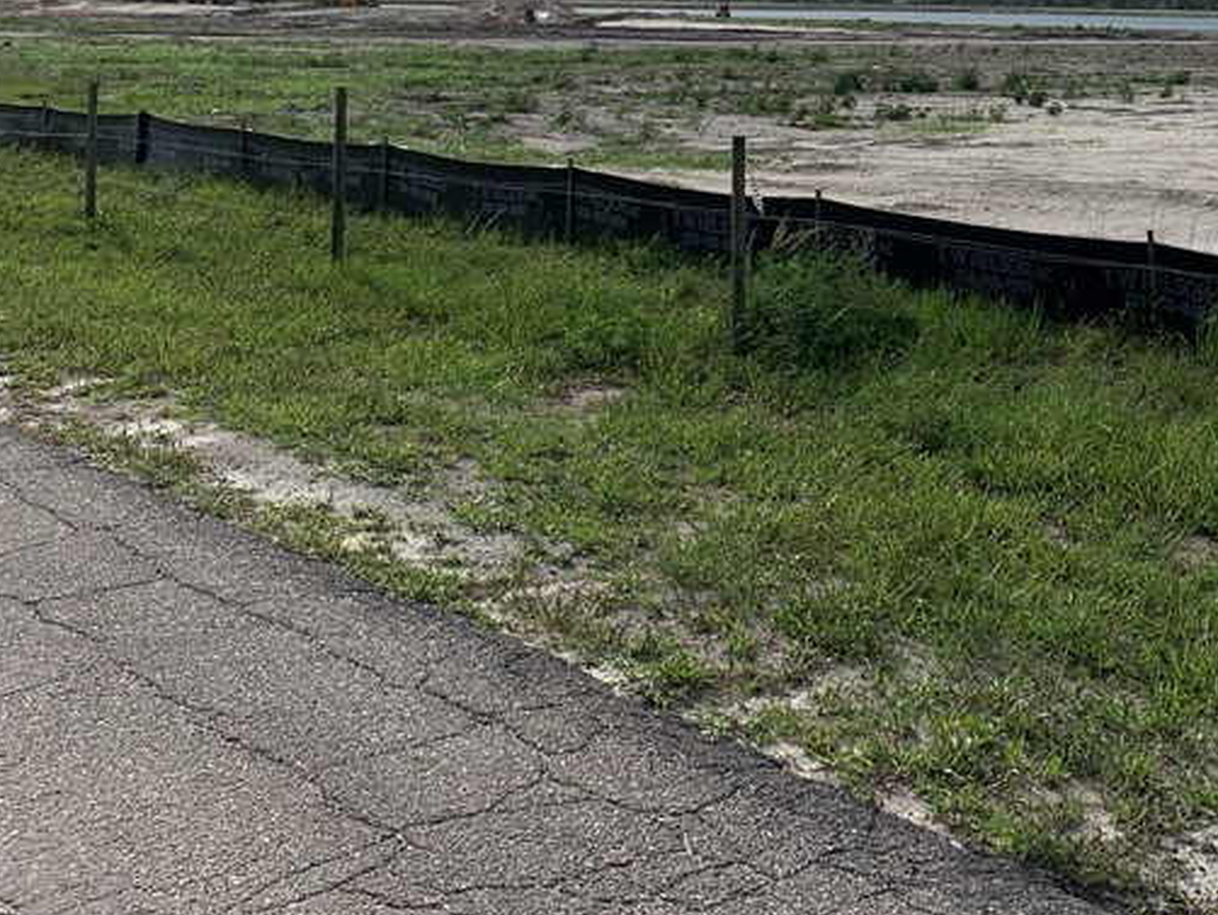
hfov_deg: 35.2
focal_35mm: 53
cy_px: 36
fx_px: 1866
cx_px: 951
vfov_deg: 26.3
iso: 25
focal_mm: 4.25
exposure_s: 1/7407
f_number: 1.8
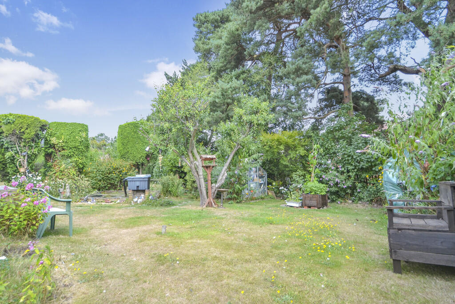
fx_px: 218
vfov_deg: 69.7
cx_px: 228
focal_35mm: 17
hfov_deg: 92.4
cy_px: 152
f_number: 5.6
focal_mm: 11.5
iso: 110
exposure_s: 1/125
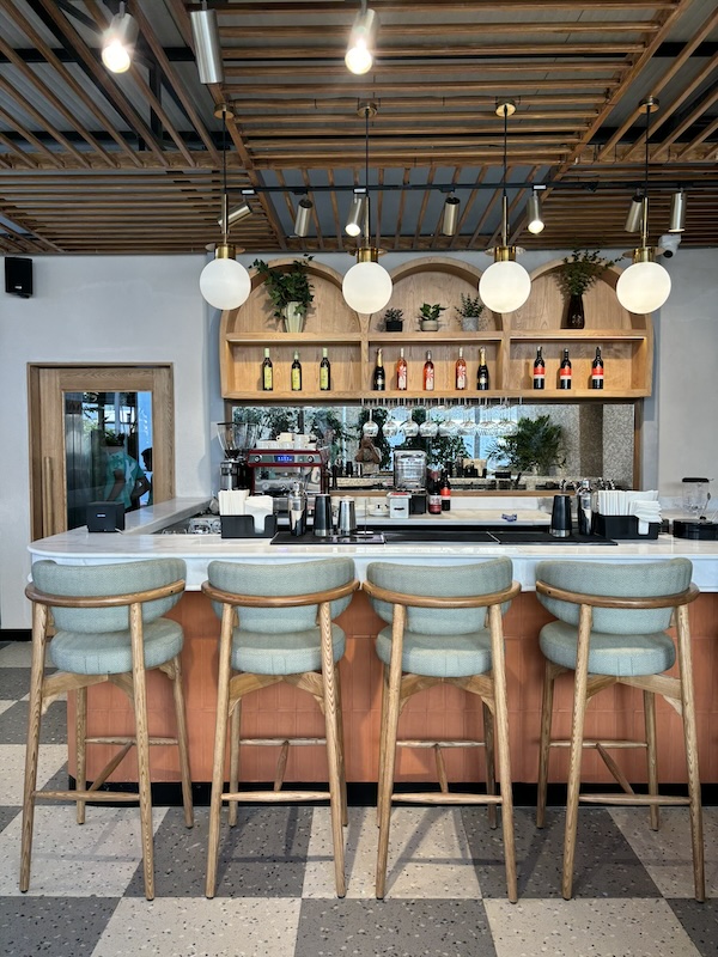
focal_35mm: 26
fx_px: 719
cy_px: 478
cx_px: 359
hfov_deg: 53.1
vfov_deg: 67.3
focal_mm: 5.96
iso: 40
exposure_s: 1/100
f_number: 1.6
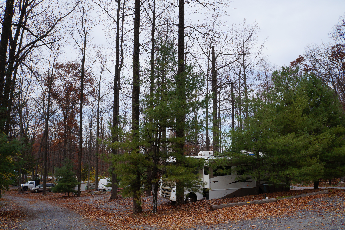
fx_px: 259
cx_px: 172
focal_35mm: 27
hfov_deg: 67.4
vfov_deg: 47.9
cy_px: 115
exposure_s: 1/80
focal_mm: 18
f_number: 13
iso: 100
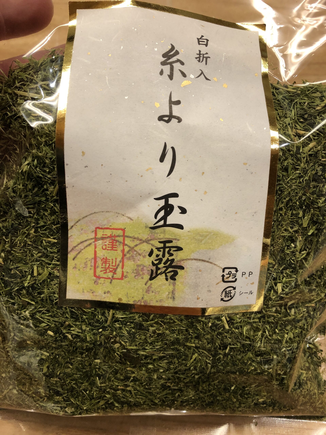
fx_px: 352
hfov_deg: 49.7
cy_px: 218
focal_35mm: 28
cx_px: 163
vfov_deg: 63.4
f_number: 1.8
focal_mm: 4
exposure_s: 1/15
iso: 40
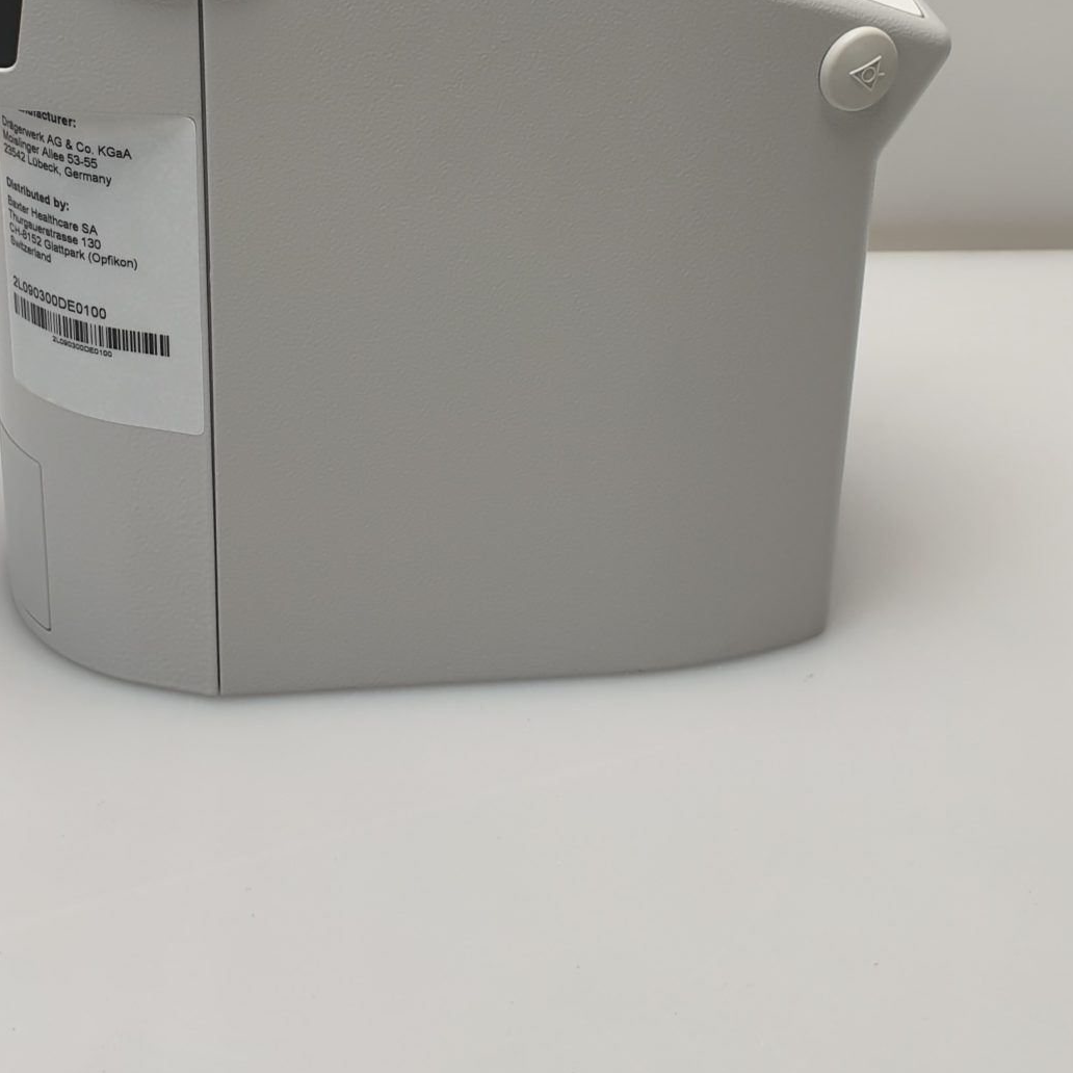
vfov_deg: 29.1
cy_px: 161
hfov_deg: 29.8
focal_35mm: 57
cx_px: 364
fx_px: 1999
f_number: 2.4
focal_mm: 4.3
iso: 64
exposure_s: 1/50
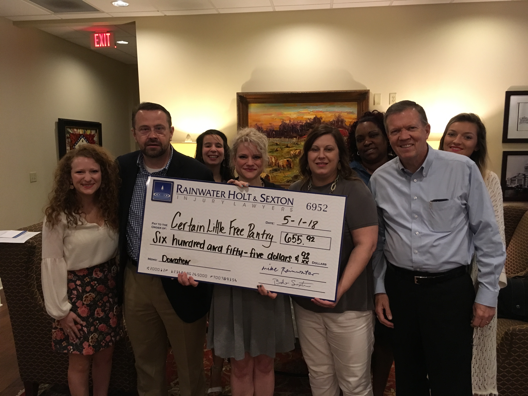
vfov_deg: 48.2
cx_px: 264
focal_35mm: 29
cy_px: 198
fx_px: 442
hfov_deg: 61.7
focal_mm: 4.15
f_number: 2.2
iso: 200
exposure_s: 1/20
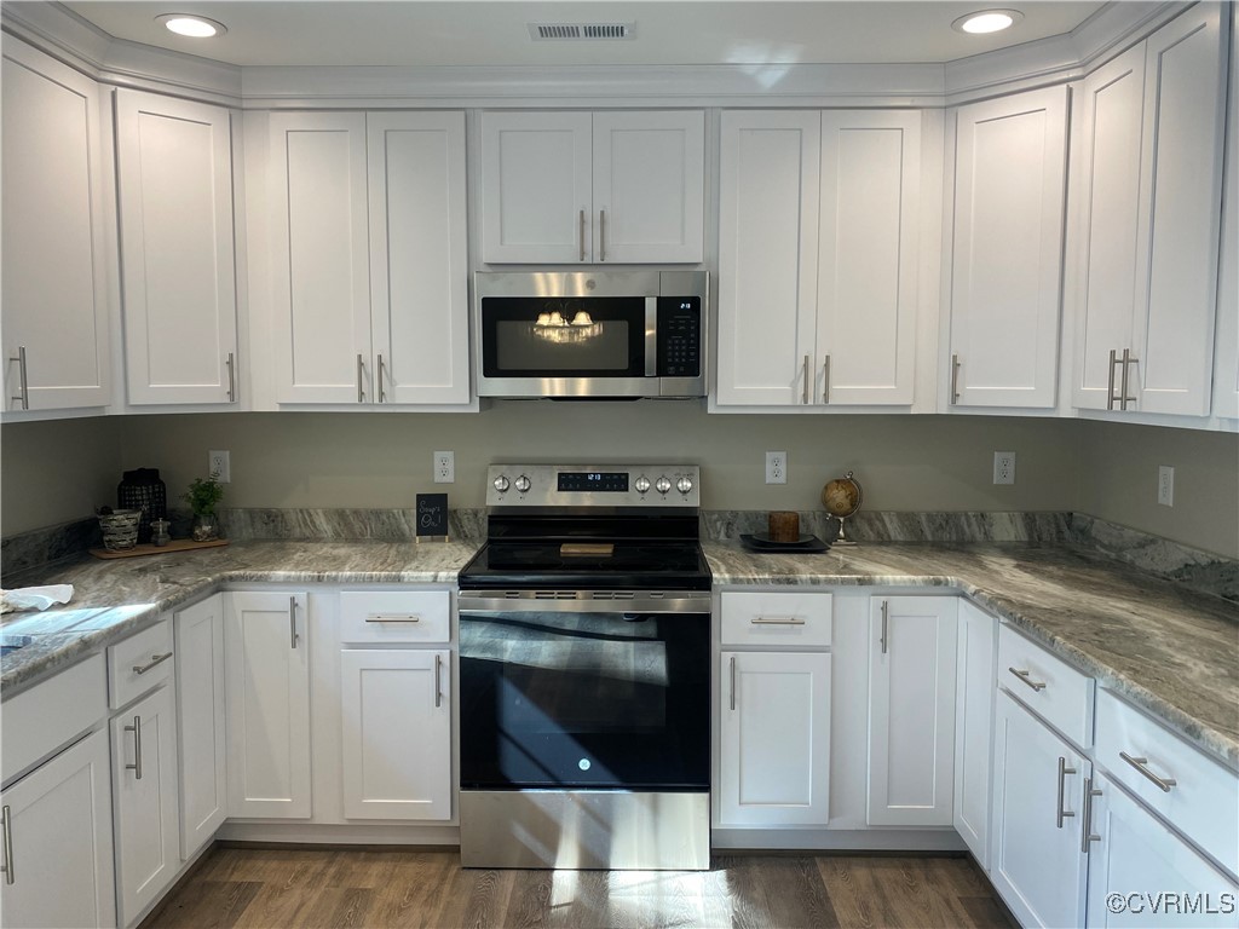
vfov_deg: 53.1
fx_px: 931
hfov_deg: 67.3
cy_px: 464
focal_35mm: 26
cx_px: 620
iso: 80
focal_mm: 4.25
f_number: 1.8
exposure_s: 1/120
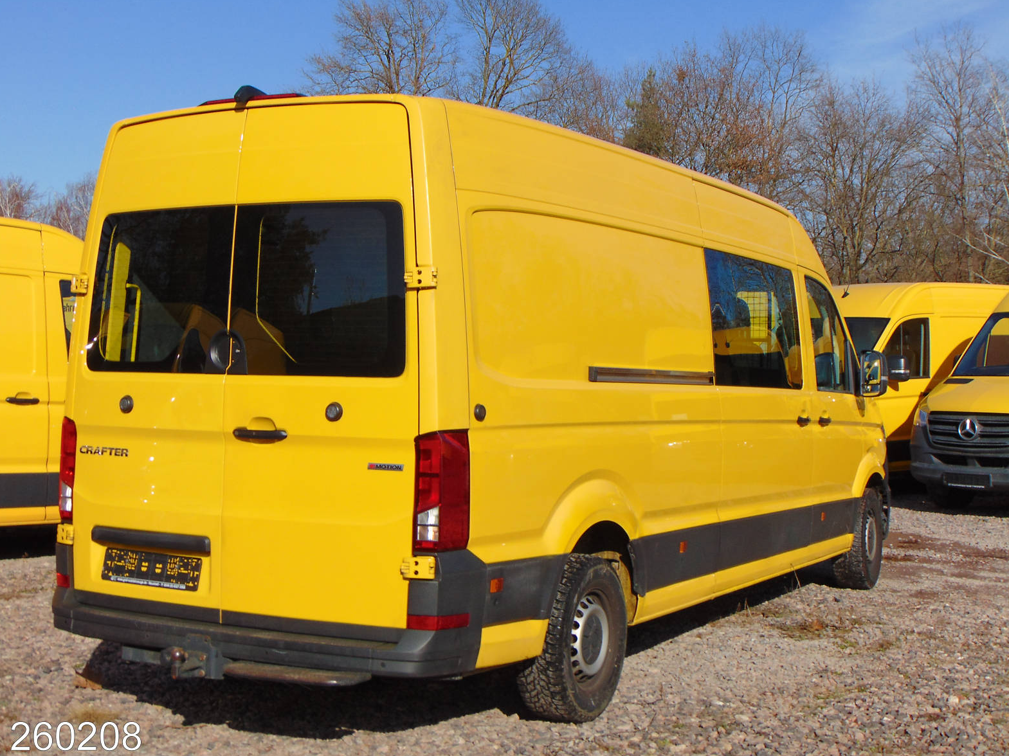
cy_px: 382
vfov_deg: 28.5
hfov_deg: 37.5
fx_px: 1486
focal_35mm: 51
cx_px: 500
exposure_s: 1/250
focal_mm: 9
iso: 80
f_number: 9
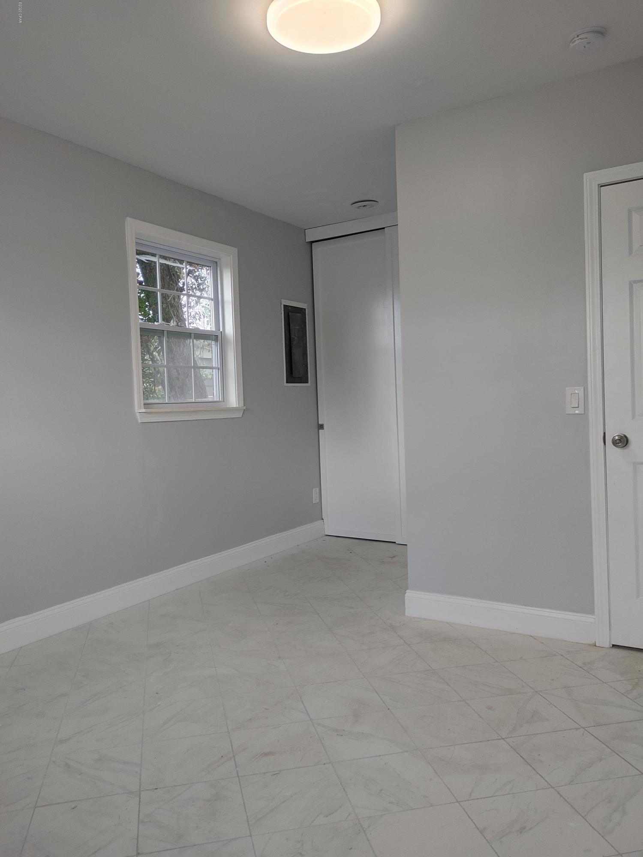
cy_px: 428
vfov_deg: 67.3
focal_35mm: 26
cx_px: 322
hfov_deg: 53.1
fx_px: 644
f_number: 1.8
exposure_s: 1/120
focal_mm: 5.58
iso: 100
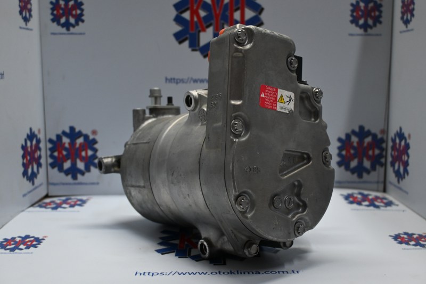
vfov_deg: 32.4
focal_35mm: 41
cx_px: 213
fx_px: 488
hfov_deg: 47.2
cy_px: 142
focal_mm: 27.5
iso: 900
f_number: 4.5
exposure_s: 1/125
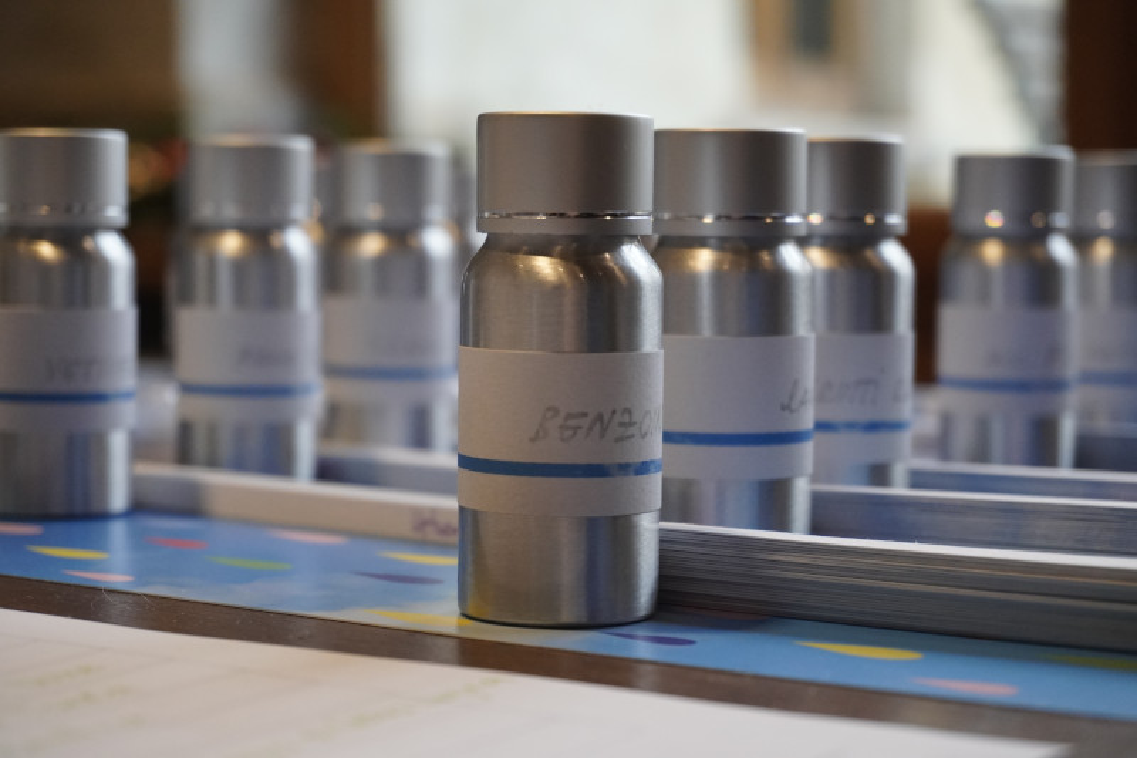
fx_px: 2368
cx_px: 568
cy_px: 379
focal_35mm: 75
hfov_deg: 27.0
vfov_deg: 18.2
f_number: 5.6
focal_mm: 50
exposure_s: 1/160
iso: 2500
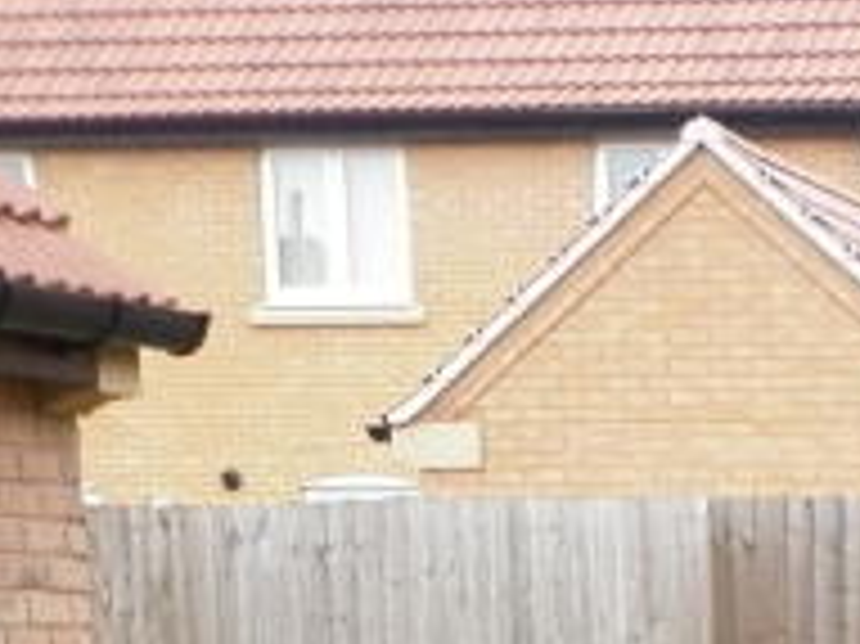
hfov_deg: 12.7
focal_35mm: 150
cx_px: 1139
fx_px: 3724
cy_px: 1662
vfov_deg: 8.8
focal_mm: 5
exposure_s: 1/200
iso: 80
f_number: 2.8
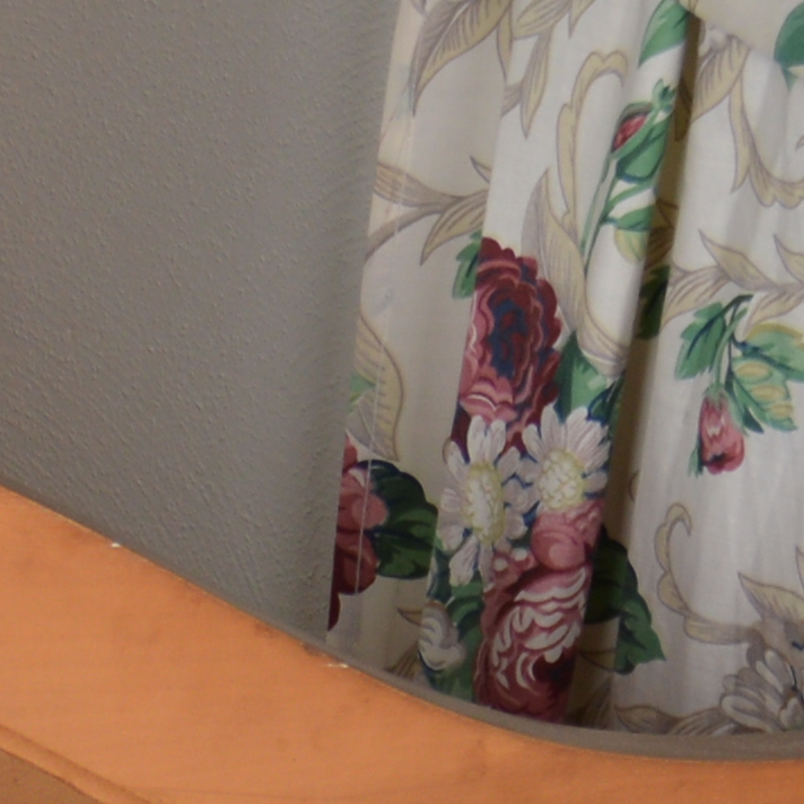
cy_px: 2188
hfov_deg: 6.0
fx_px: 7358
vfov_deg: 5.9
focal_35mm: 280
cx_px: -971
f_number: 5.6
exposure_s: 1/250
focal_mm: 26
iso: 100
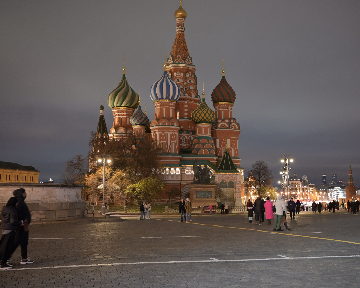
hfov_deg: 44.8
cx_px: 187
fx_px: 437
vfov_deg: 36.5
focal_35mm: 41
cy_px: 143
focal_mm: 24
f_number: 2.5
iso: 800
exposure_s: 1/20
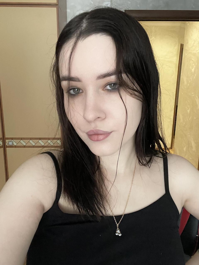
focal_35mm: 30
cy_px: 132
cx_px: 100
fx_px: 230
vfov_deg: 60.0
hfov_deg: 46.8
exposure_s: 1/30
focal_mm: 2.71
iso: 640
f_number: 2.2
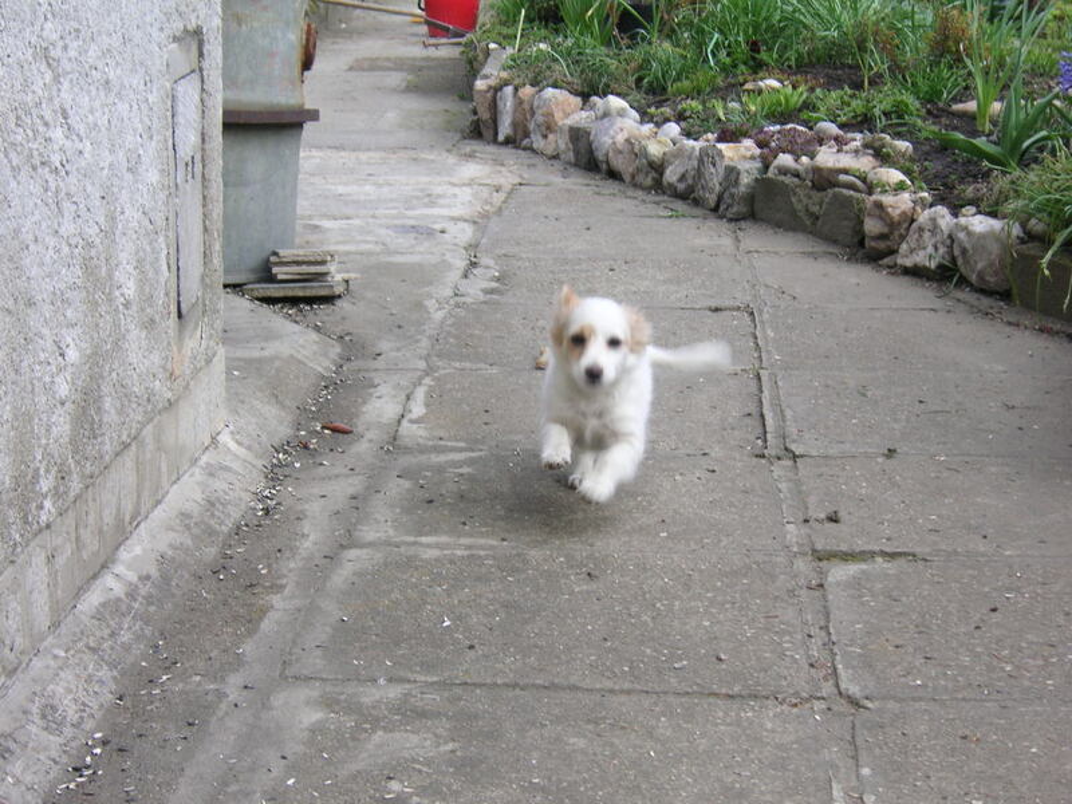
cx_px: 536
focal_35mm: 85
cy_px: 402
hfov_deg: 23.0
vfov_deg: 17.4
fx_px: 2632
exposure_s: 1/125
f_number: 4.7
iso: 50
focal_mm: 14.1
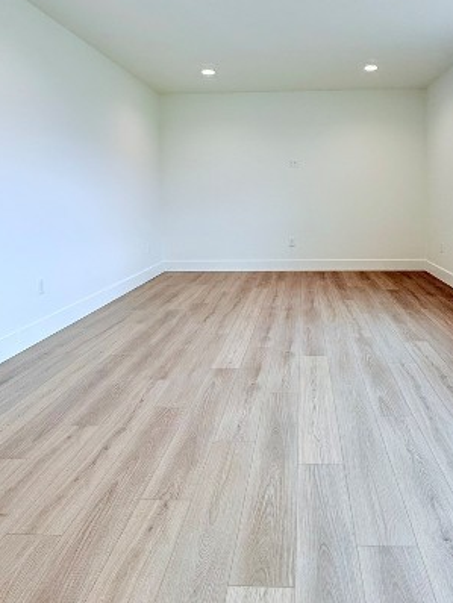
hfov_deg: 50.9
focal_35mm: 27
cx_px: 282
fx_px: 471
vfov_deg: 64.1
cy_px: 218
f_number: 2.2
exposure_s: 1/120
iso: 125
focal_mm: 2.22
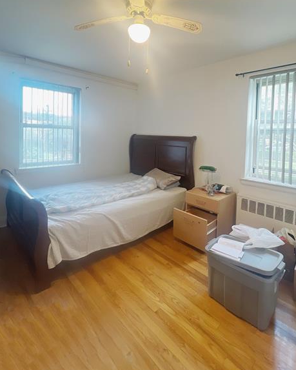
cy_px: 141
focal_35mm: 17
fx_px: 186
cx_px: 163
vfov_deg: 88.0
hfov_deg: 76.8
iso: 200
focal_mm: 1.57
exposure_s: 1/60
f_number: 1.8
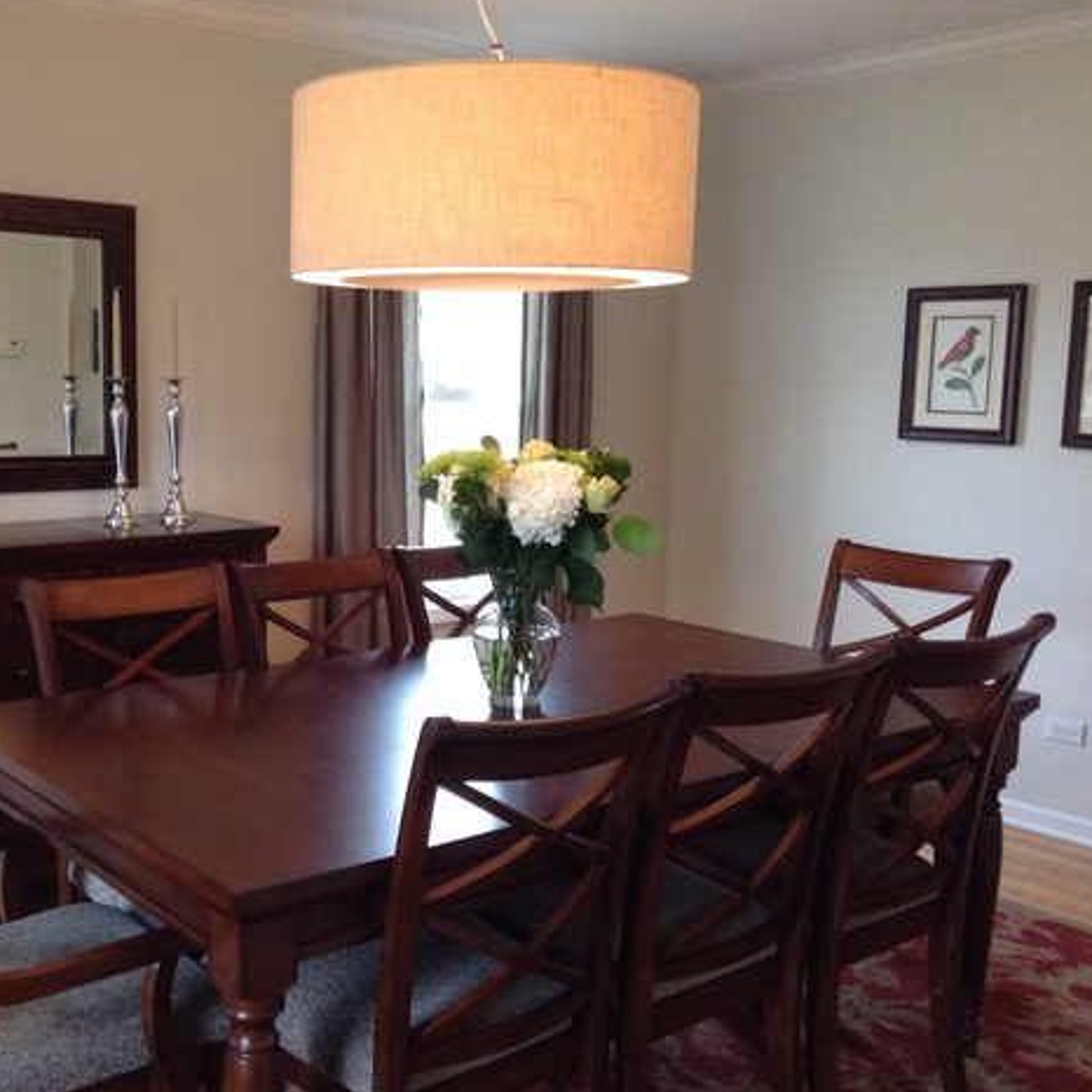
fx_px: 1428
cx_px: 366
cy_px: 546
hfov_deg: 41.3
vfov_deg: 41.9
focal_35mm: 40
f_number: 2.4
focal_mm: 3.3
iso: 160
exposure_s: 1/24
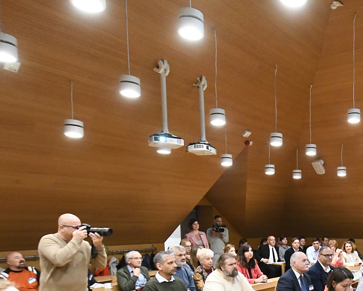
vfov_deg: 38.6
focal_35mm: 36
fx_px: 387
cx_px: 348
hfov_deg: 44.2
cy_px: 256
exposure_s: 1/125
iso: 5000
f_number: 5.6
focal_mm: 12
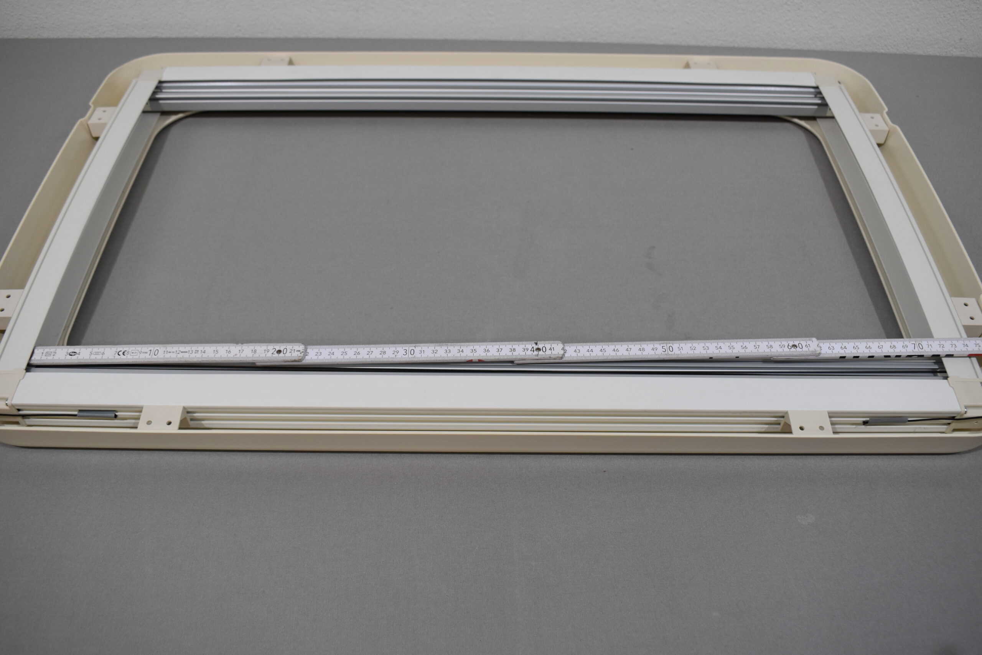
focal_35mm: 33
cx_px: 491
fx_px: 900
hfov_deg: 57.2
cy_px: 328
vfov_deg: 40.0
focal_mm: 22
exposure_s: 1/125
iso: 360
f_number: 5.6
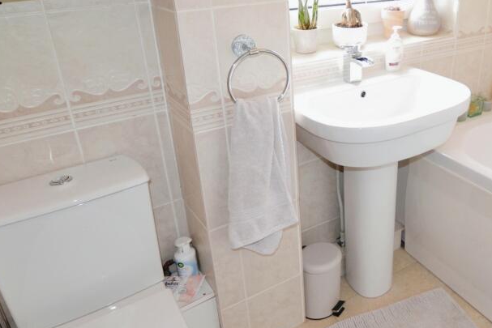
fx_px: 381
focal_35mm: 28
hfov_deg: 59.5
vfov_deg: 46.1
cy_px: 210
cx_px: 407
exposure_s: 1/60
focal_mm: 11
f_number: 4
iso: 400
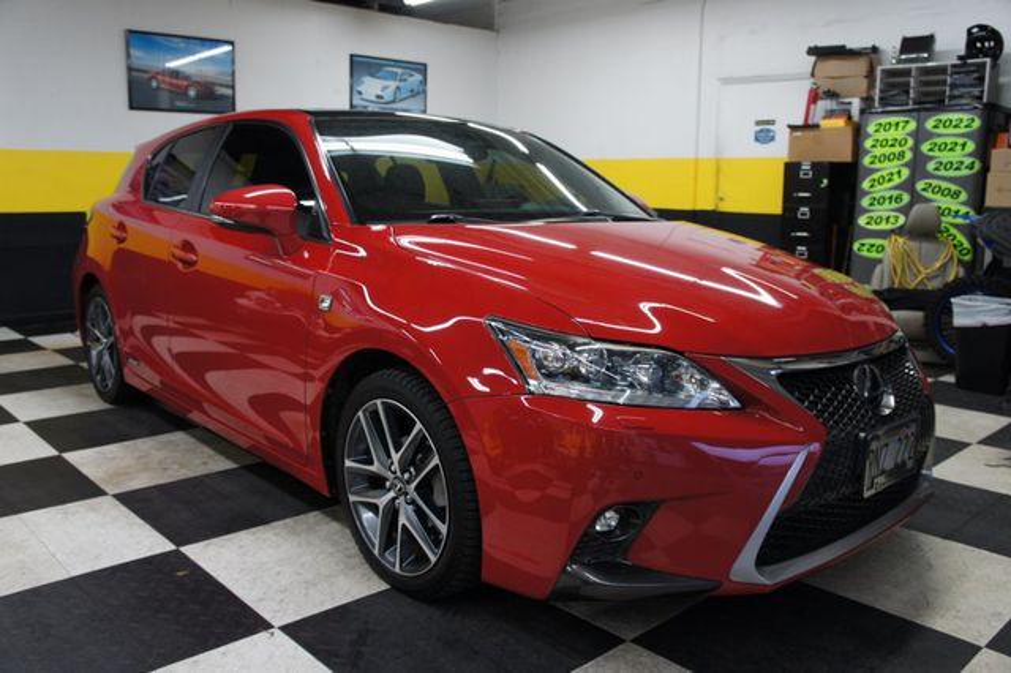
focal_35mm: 28
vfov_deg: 45.6
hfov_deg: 64.6
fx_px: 800
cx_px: 506
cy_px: 336
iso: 250
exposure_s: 1/30
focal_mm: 19
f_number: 3.5
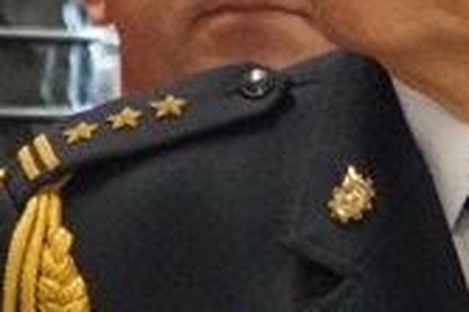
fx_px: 28021
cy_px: 334
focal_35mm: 2153
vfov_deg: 0.6
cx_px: 376
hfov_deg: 1.0
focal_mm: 200
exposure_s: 1/50
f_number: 6.3
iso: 3200
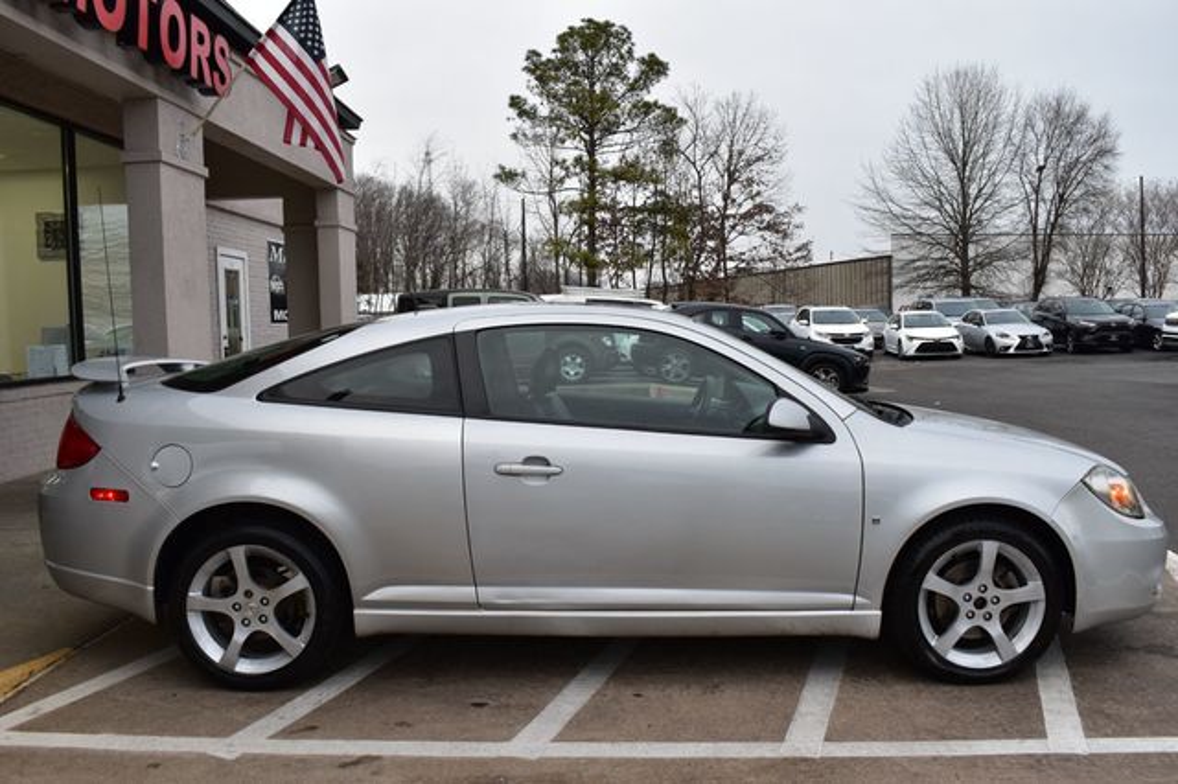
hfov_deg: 57.2
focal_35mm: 33
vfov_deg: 39.9
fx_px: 1079
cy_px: 392
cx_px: 589
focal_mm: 22
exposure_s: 1/60
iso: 400
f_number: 8
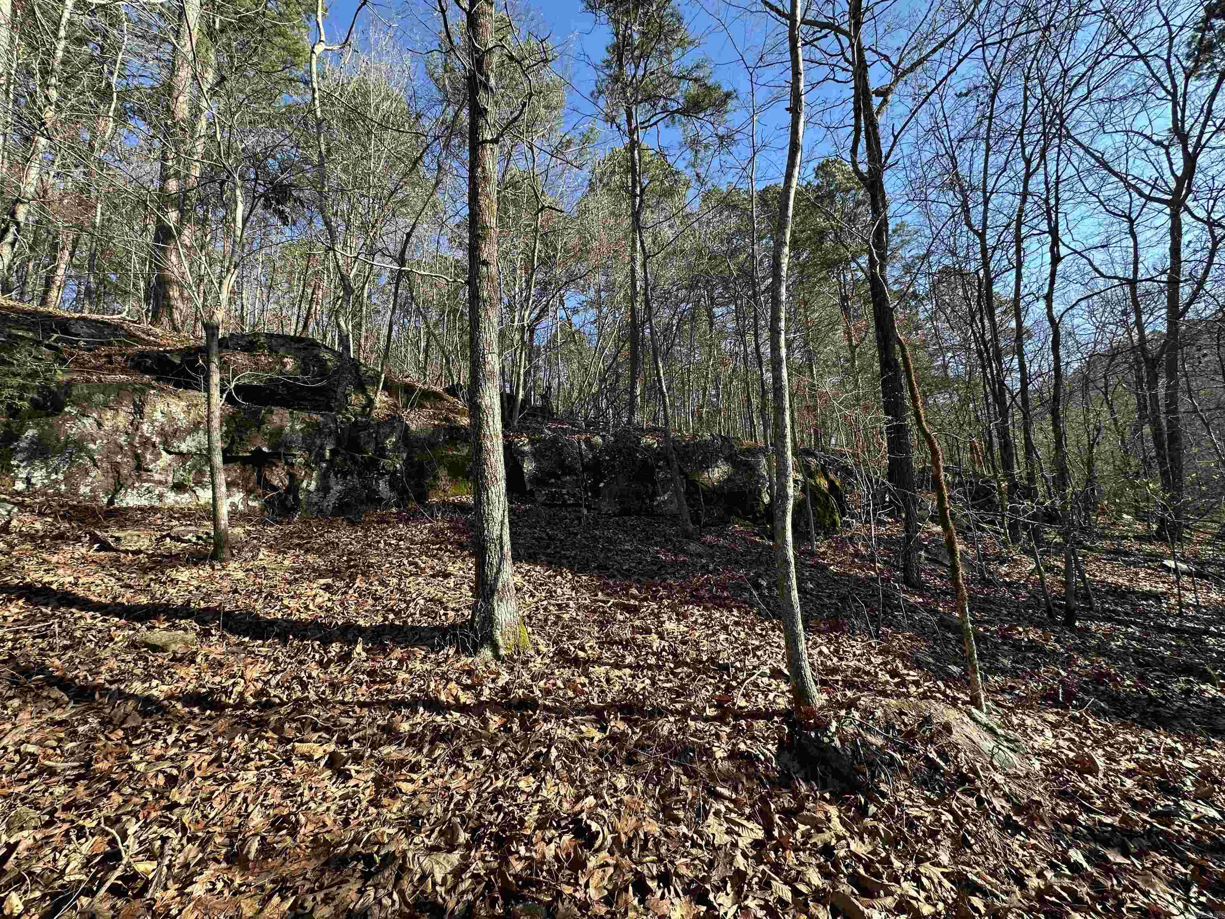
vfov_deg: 85.7
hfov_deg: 102.1
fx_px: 495
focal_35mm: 14
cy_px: 460
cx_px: 612
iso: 40
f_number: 2.2
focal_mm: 2.22
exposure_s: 1/285
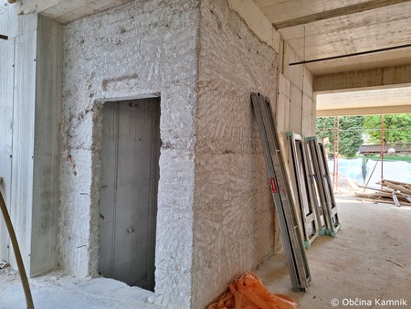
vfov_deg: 58.9
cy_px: 154
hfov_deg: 73.9
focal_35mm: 23
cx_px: 206
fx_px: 273
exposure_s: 1/100
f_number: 1.8
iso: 50
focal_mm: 5.54
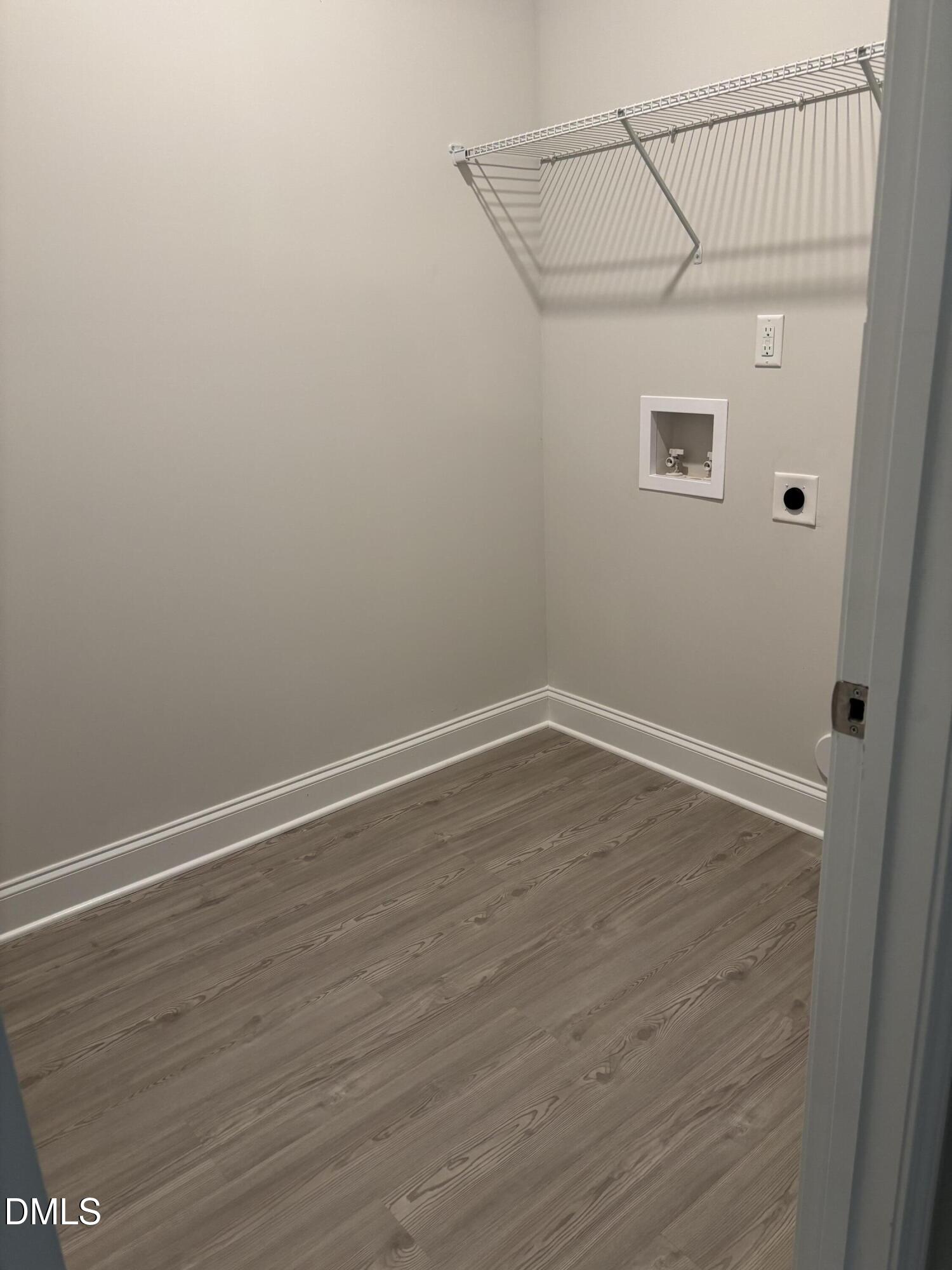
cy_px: 635
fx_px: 953
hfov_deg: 53.1
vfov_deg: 67.3
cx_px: 476
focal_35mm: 26
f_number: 1.6
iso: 160
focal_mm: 5.96
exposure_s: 1/60
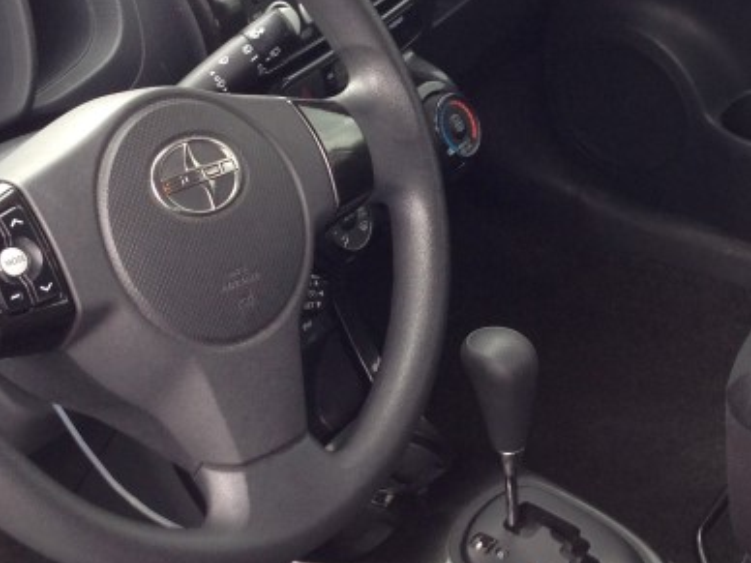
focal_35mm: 87
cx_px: 449
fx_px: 1887
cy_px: 205
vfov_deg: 16.9
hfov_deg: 22.5
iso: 64
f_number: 2.4
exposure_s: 1/40
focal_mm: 4.12
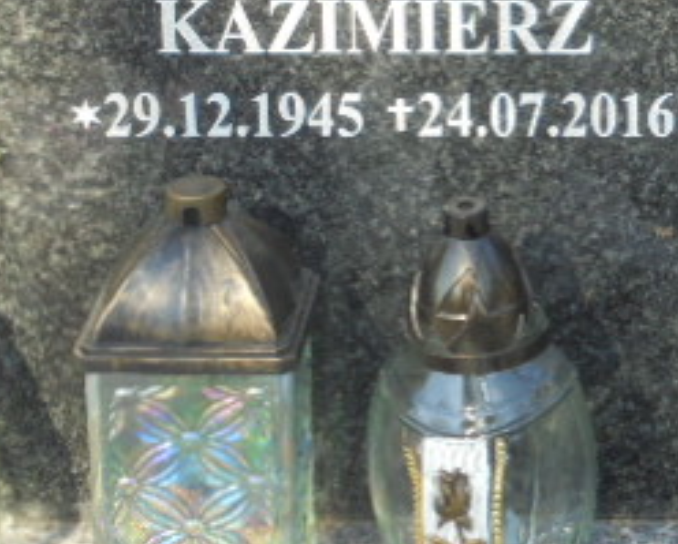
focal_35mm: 161
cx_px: 749
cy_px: -79
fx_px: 3234
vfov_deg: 9.5
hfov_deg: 11.8
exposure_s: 1/100
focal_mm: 11.5
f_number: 5.6
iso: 100
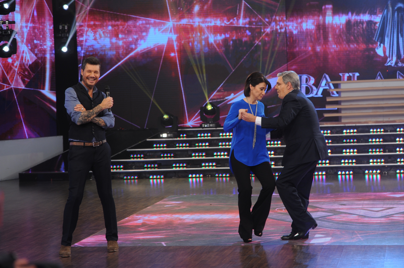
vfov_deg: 13.4
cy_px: 134
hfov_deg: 20.0
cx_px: 202
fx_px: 1144
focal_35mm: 102
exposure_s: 1/250
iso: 800
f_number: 4.5
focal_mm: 102
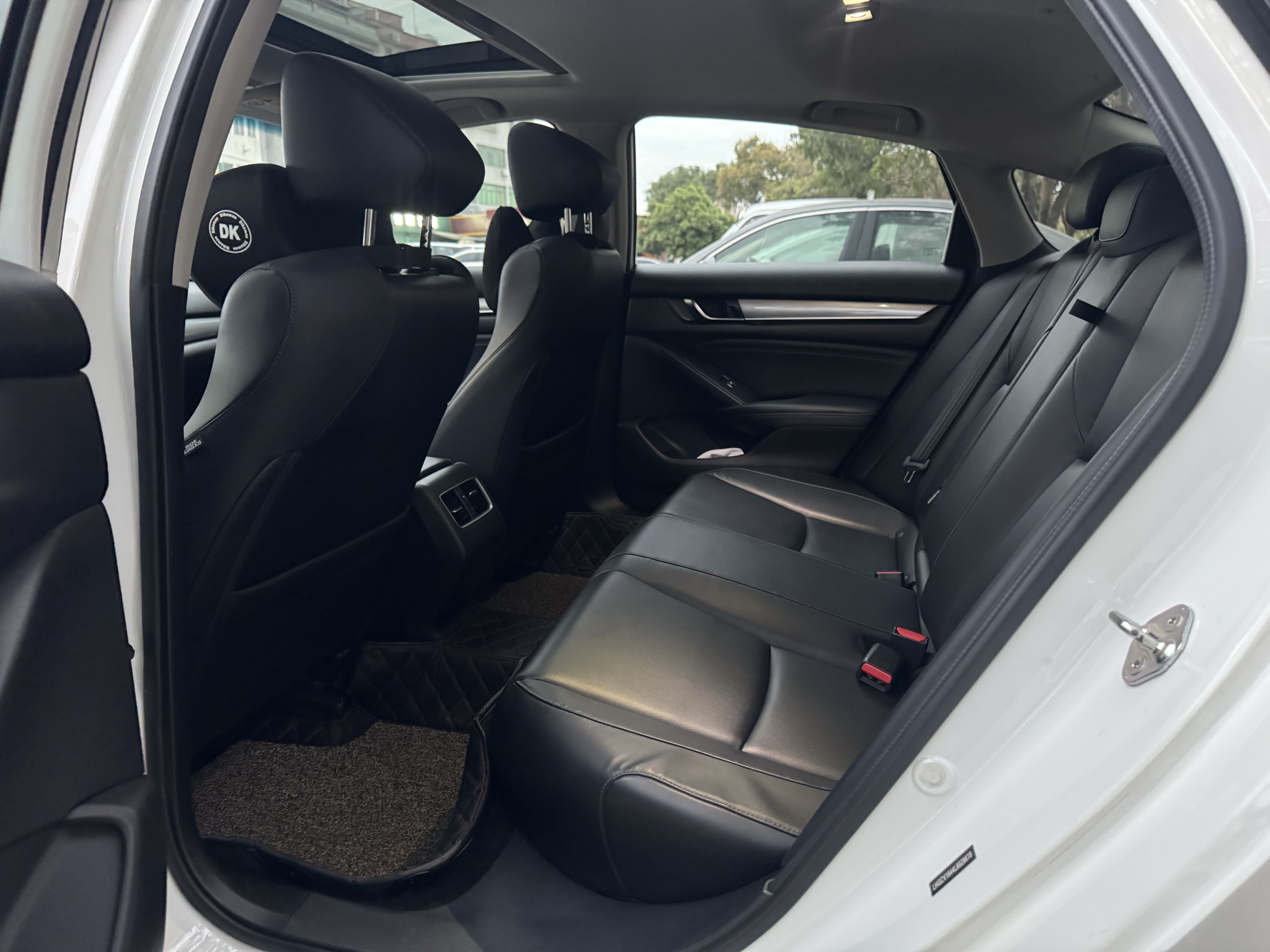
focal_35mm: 24
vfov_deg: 56.8
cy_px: 476
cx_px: 635
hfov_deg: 71.6
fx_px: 881
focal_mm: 6.76
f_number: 1.78
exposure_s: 1/33
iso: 1000
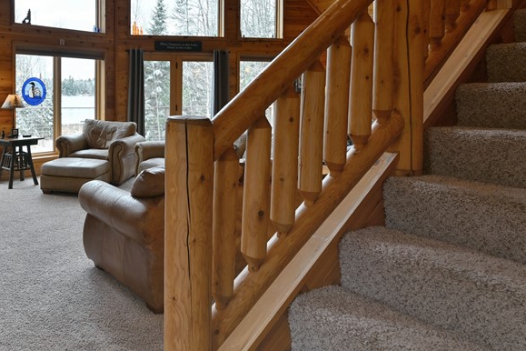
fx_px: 438
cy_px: 96
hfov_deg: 57.6
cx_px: 111
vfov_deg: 42.5
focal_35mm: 30
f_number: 5.6
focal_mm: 16
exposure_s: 1/100
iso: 200
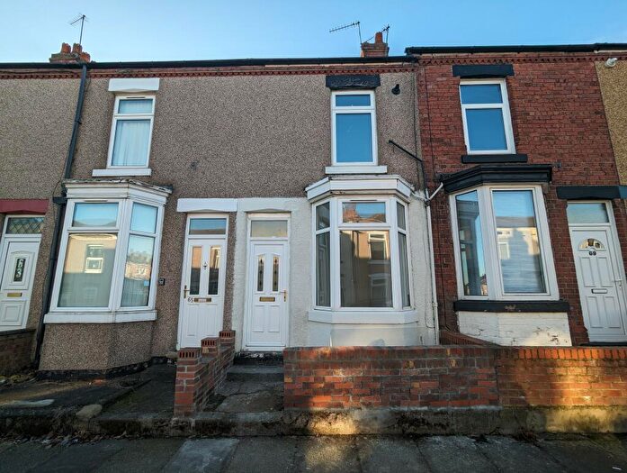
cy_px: 236
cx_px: 314
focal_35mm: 16
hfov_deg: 94.4
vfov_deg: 78.3
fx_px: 290
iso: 50
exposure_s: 1/493
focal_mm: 2.35
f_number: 2.2
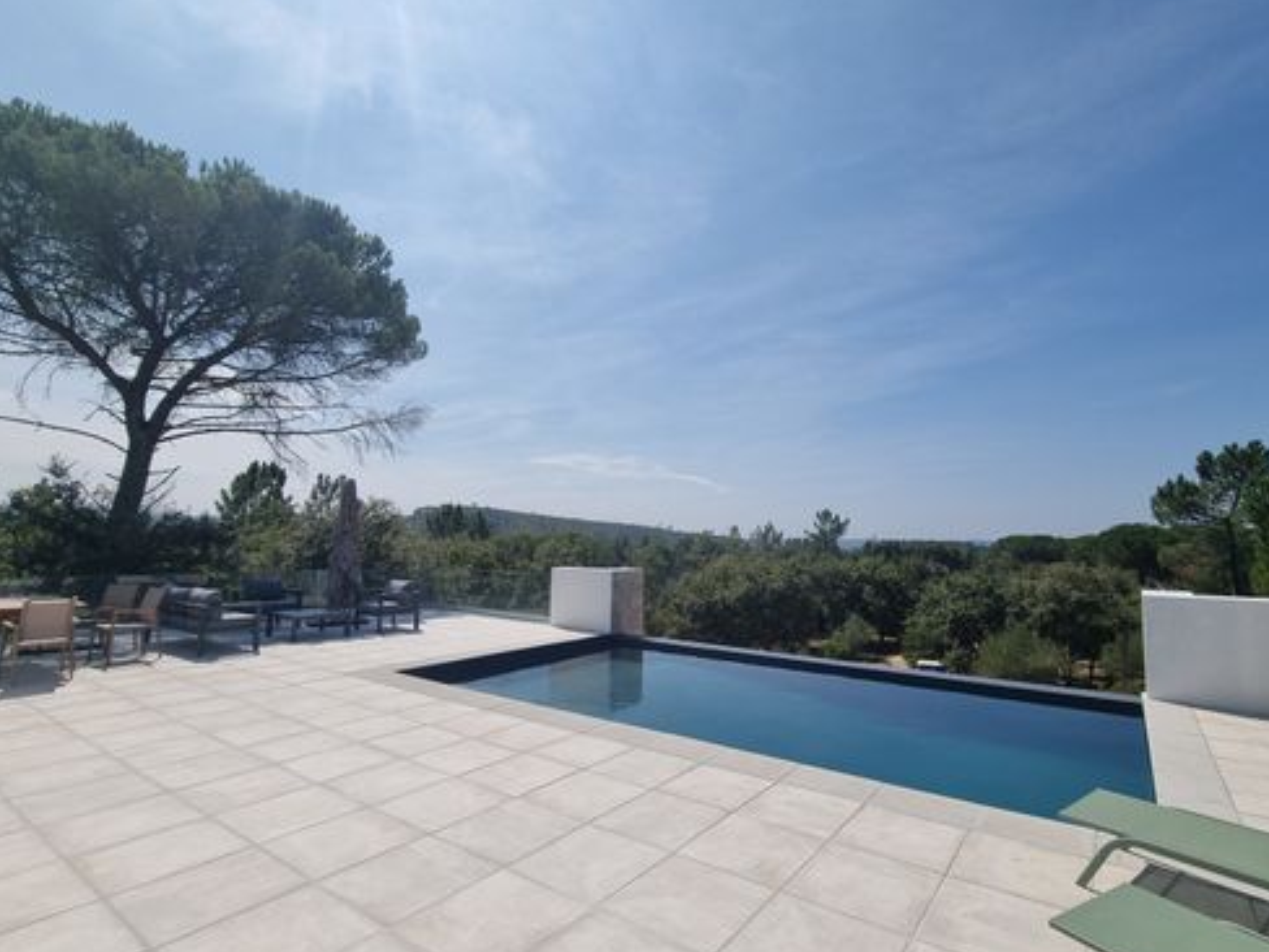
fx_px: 587
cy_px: 486
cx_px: 687
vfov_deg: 78.1
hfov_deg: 94.3
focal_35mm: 16
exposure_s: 1/4976
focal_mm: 2.2
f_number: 2.2
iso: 50
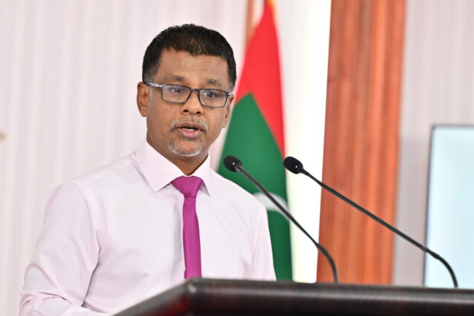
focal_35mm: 203
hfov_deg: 10.1
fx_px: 2673
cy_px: 169
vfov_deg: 6.8
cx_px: 232
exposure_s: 1/200
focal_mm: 170
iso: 1250
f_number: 3.5
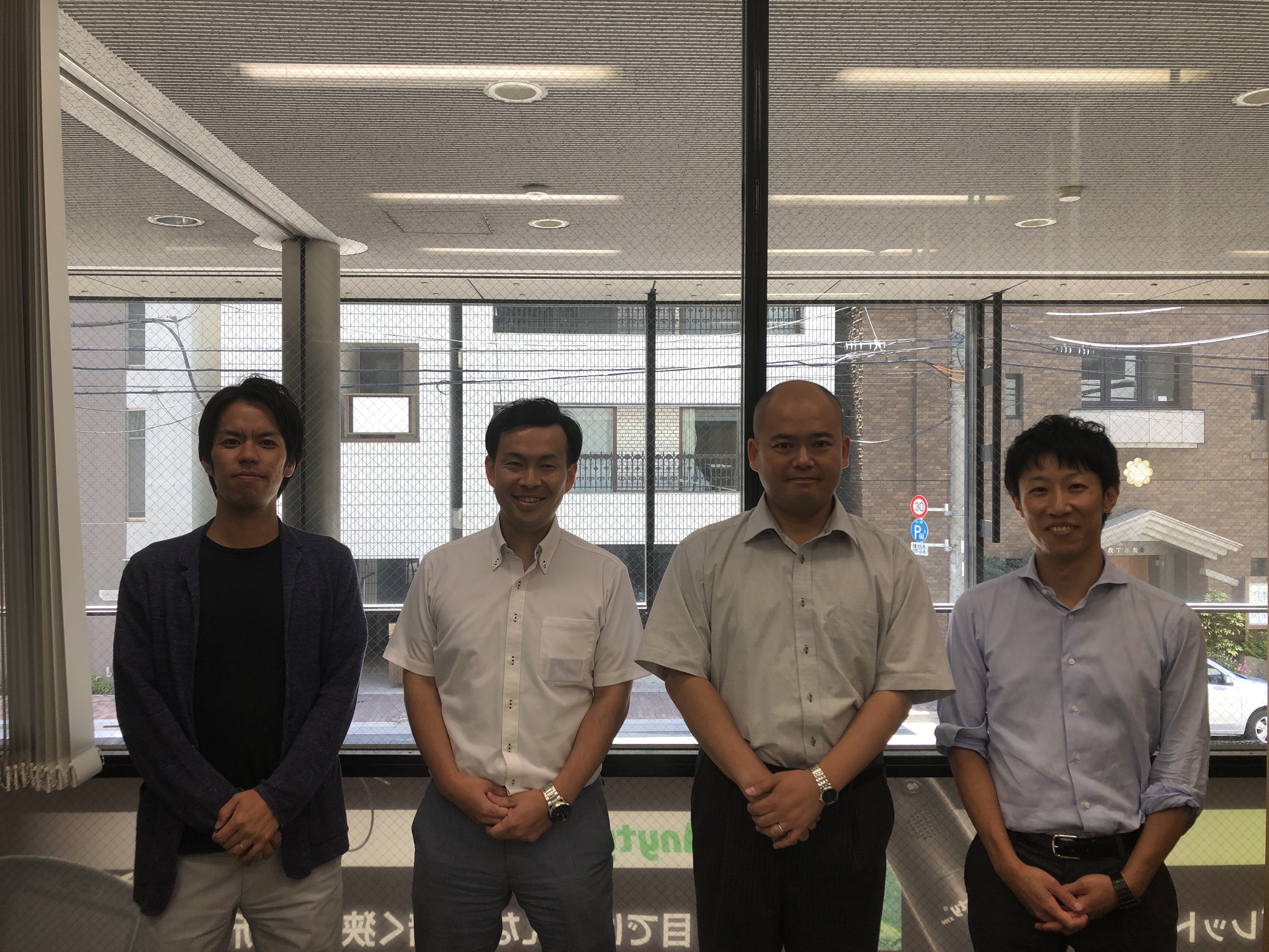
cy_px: 476
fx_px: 1026
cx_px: 634
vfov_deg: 49.7
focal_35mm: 28
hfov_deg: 63.4
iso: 25
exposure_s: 1/100
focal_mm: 3.99
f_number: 1.8
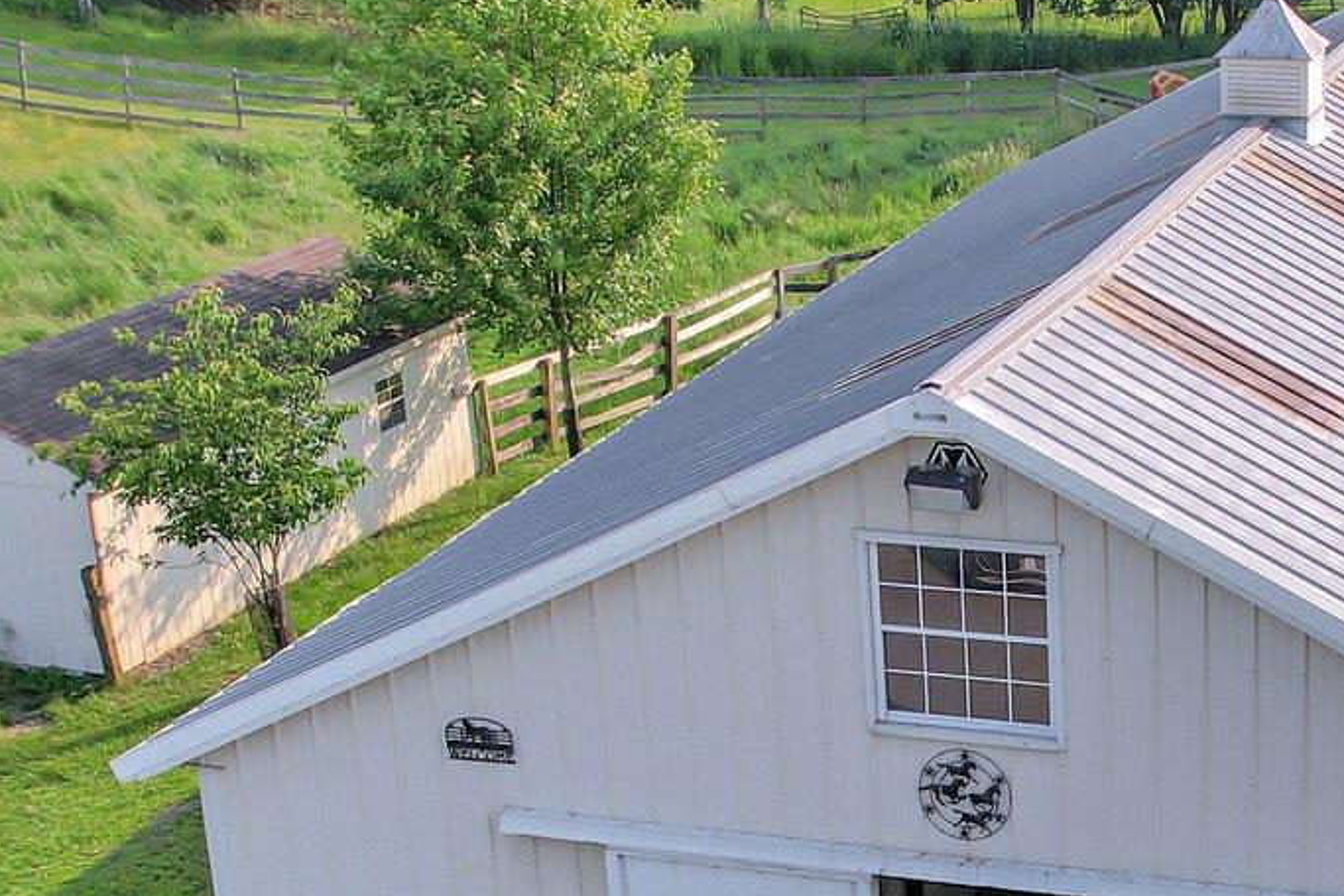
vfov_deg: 20.5
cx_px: 976
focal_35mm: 66
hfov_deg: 30.1
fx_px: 2463
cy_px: 653
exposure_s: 1/1250
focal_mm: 8.38
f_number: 2.8
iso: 100
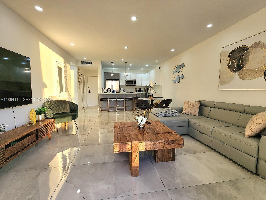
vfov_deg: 89.9
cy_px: 100
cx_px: 133
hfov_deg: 106.2
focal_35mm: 13
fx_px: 100
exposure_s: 1/120
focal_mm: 2.2
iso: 80
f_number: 2.2
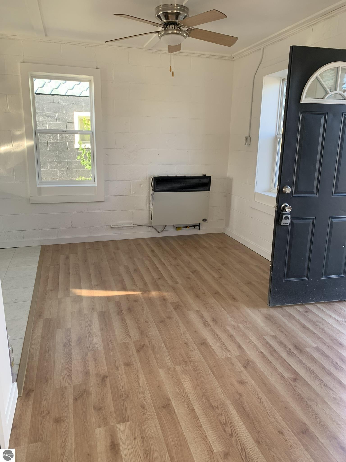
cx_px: 173
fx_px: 347
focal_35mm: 26
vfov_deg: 67.3
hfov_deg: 53.1
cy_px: 231
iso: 50
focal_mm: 4.25
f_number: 1.8
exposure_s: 1/121
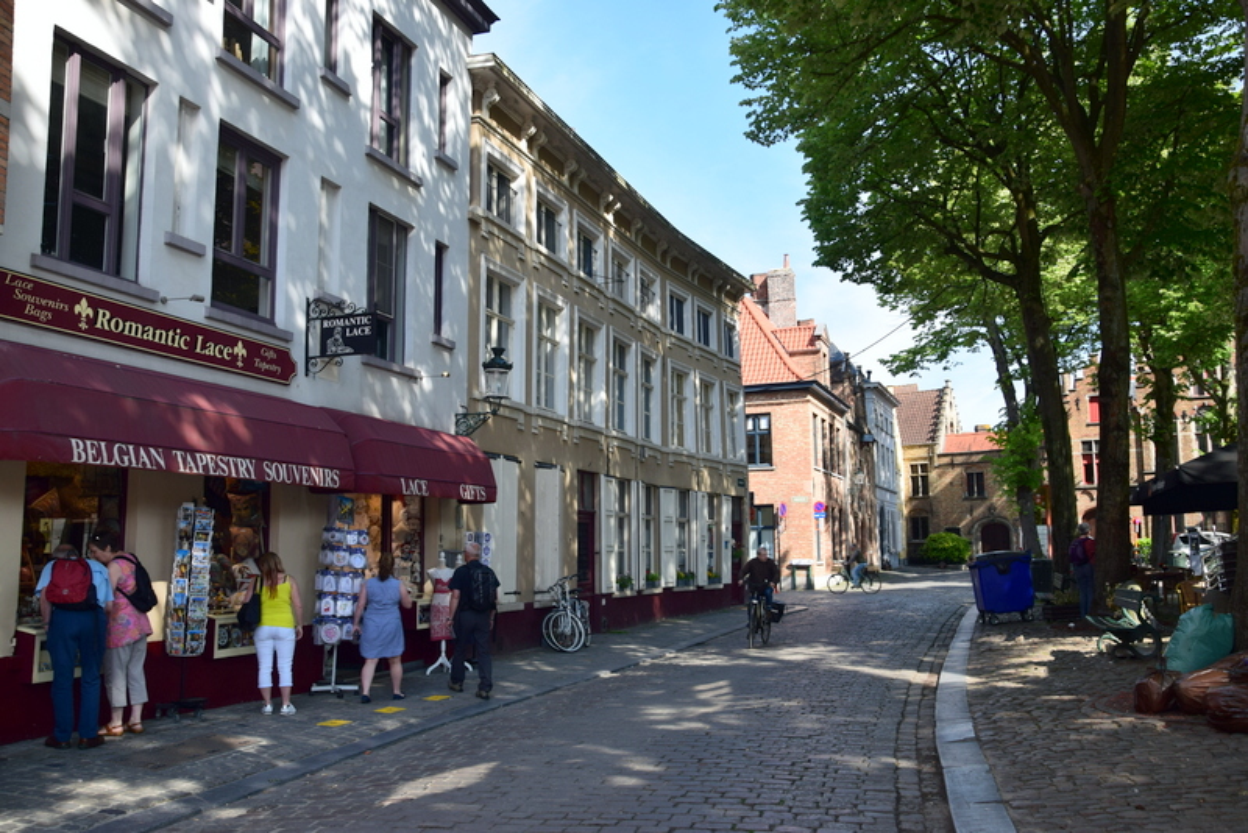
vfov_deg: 41.7
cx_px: 624
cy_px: 416
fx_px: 1092
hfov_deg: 59.5
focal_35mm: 32
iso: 125
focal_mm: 21
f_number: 8
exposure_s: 1/50
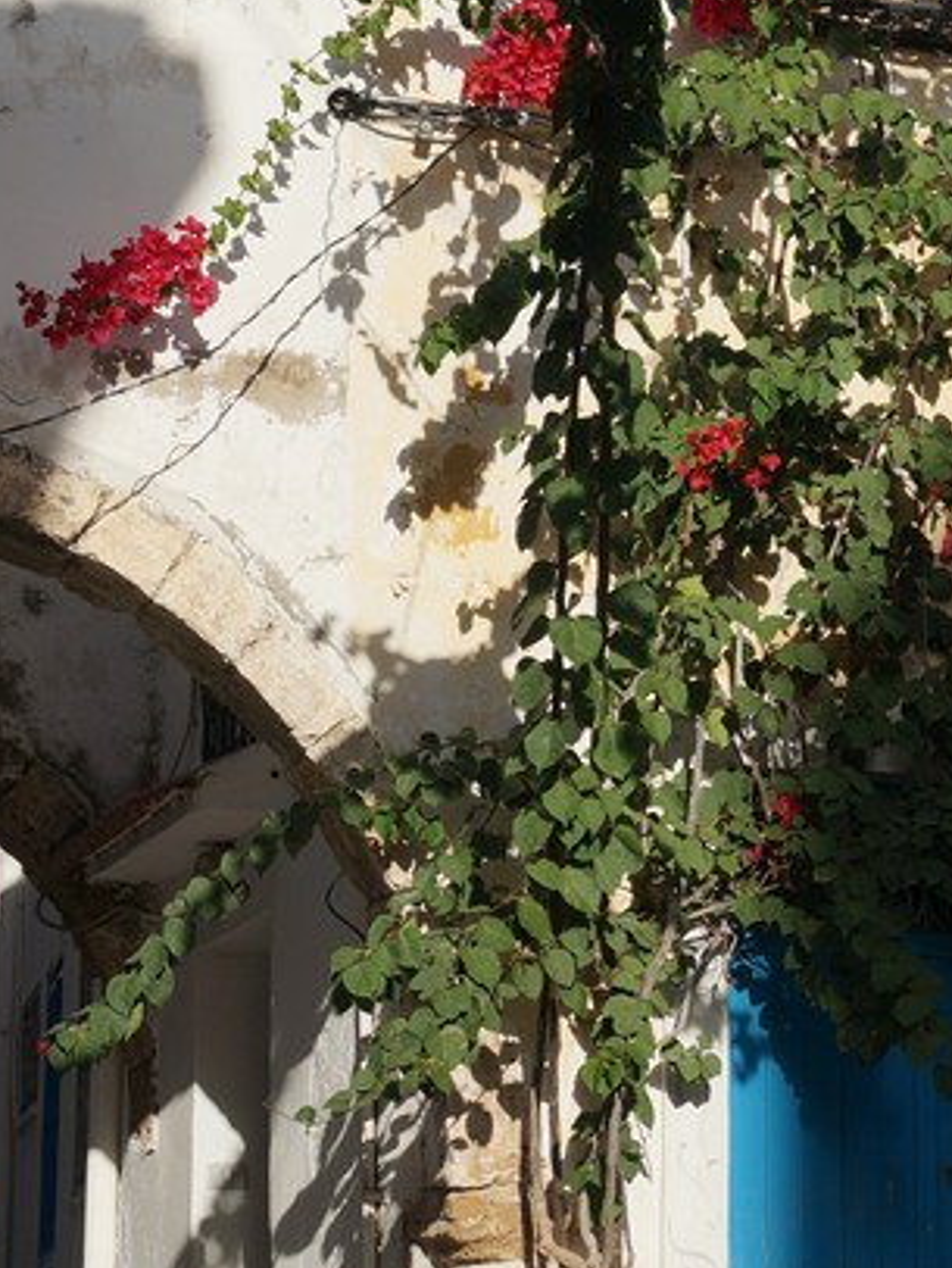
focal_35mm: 111
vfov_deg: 17.7
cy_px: 487
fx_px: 4066
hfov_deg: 13.2
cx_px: 911
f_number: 6.3
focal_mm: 26
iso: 100
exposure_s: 1/640
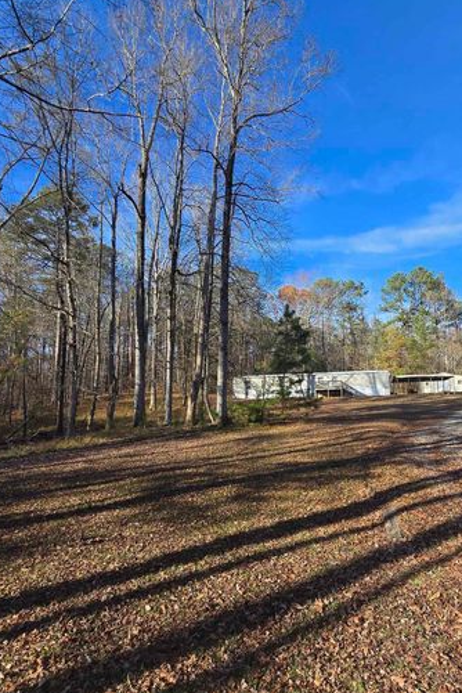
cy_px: 378
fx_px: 346
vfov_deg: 89.8
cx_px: 285
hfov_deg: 66.5
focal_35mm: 18
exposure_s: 1/1000
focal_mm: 2.2
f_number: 2.2
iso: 50
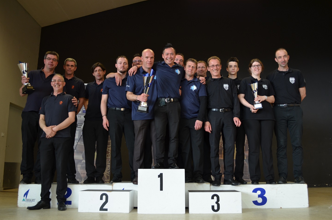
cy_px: 113
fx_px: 285
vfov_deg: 42.2
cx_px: 166
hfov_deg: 60.4
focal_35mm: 31
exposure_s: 1/60
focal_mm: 20
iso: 400
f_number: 4
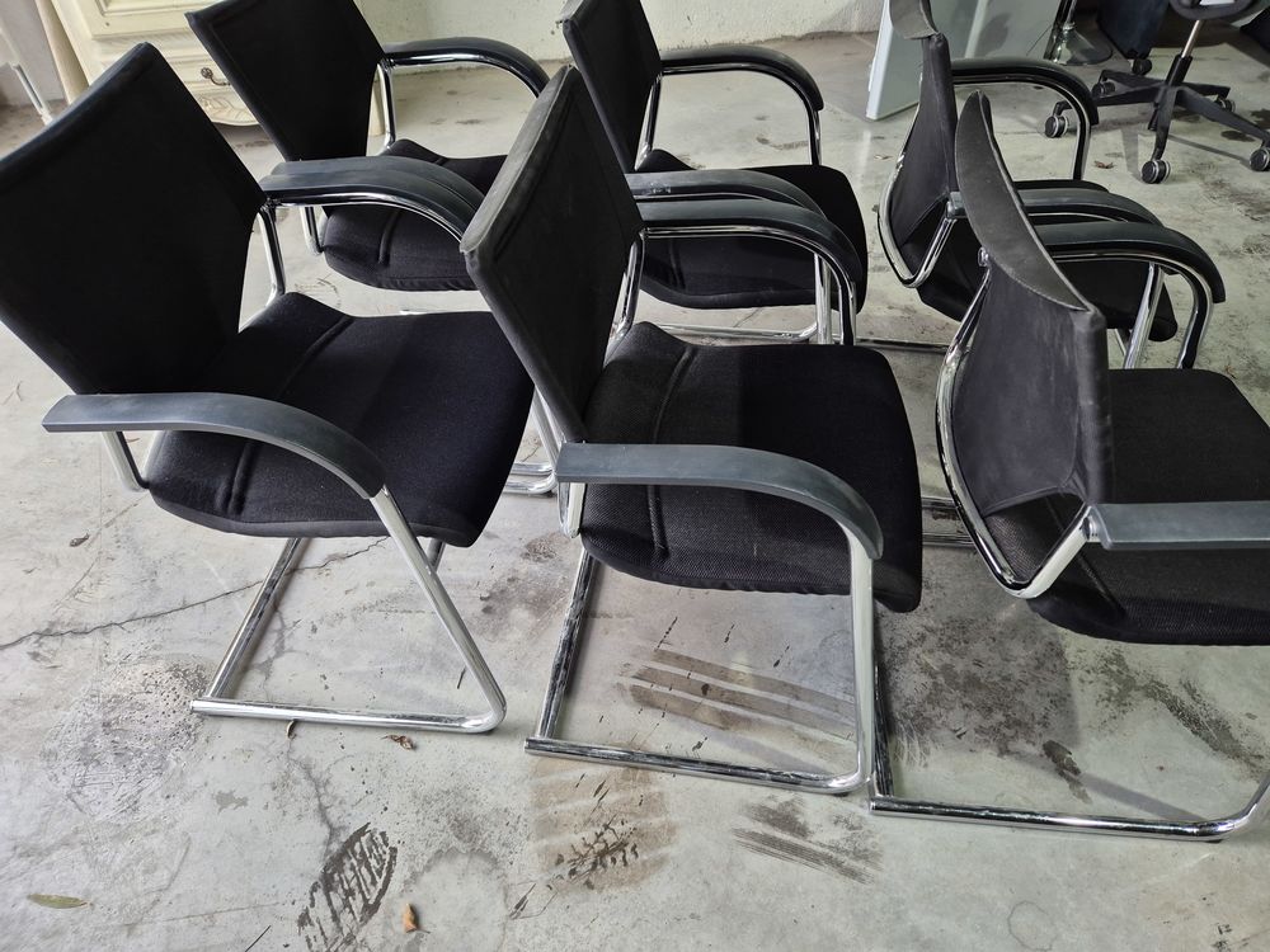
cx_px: 635
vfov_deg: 58.9
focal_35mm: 23
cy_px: 476
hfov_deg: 73.9
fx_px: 844
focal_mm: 5.4
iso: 200
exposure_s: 1/100
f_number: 1.8
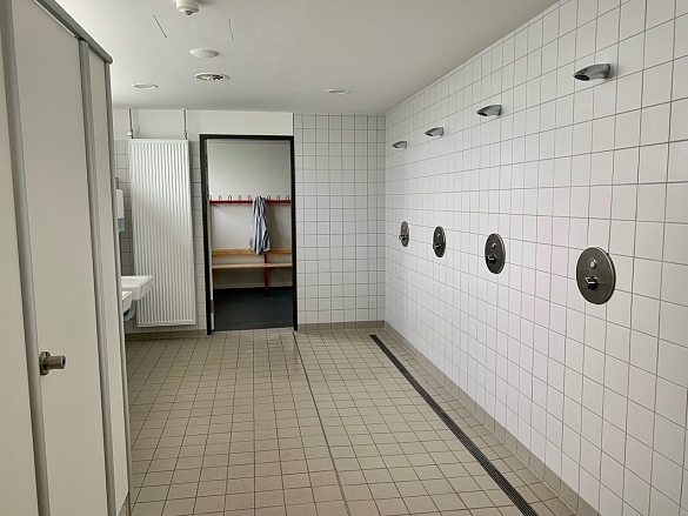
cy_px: 258
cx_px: 344
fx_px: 517
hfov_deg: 67.3
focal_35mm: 26
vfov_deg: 53.1
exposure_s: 1/100
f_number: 1.8
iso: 100
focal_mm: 4.25
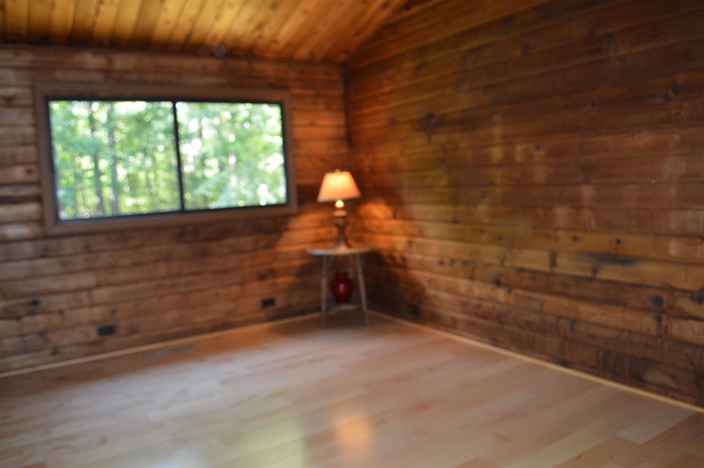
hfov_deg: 67.4
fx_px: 527
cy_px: 234
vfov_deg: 47.8
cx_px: 352
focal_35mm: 27
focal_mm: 18
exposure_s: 1/60
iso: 800
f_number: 3.5
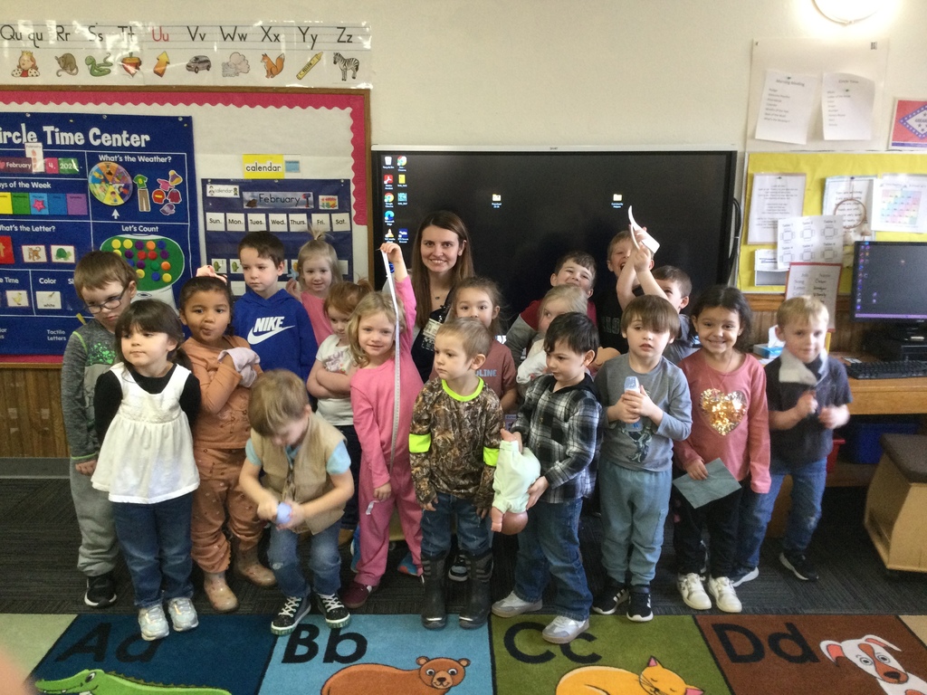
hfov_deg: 58.4
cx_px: 464
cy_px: 348
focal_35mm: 31
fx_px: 830
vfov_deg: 45.4
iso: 125
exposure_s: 1/30
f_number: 2.4
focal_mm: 3.3
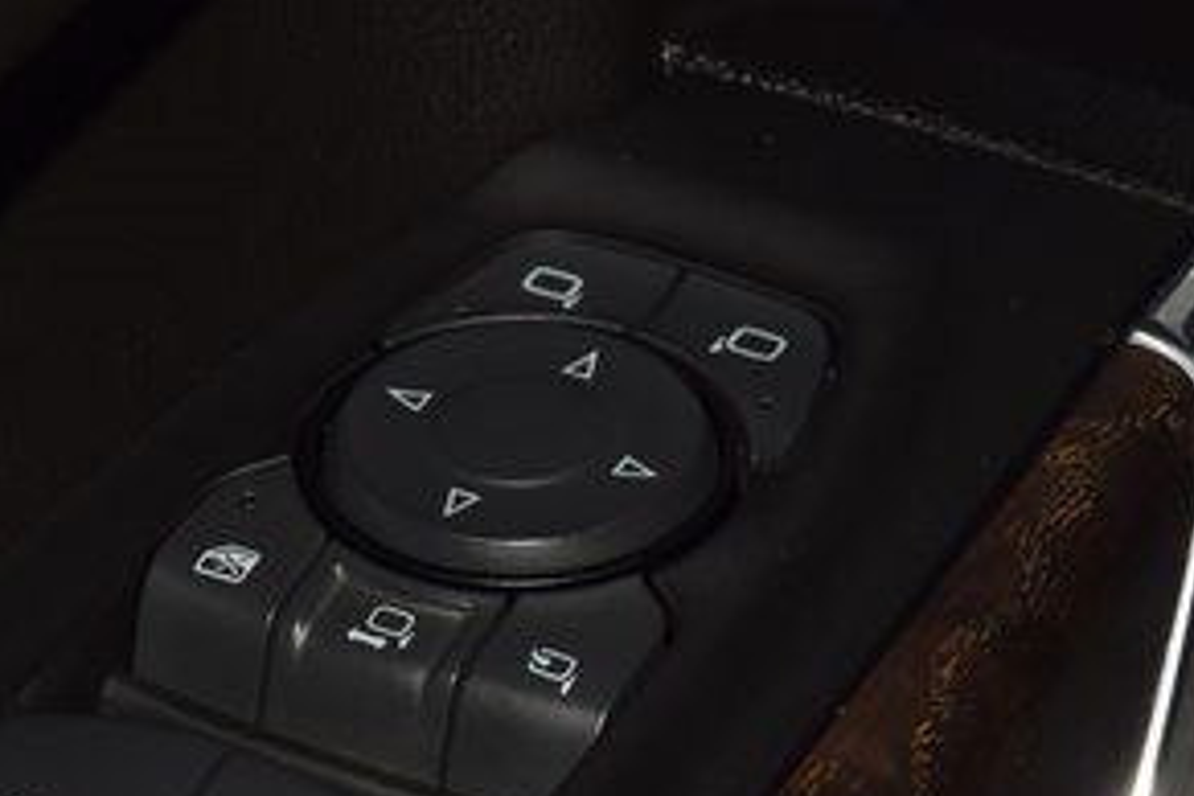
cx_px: 287
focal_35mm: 231
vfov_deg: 5.9
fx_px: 7661
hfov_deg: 8.9
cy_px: 741
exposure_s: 1/125
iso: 100
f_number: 8
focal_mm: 70
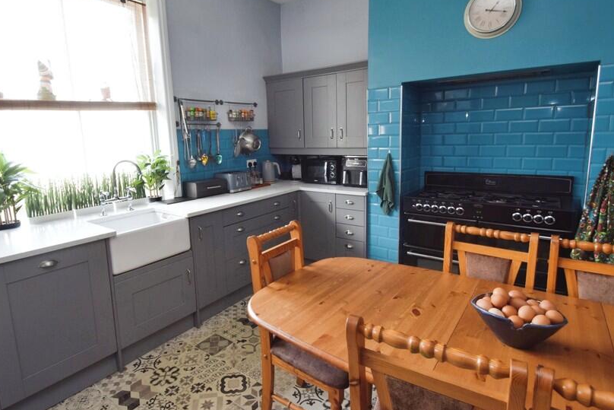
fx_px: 324
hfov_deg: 86.7
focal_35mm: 19
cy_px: 200
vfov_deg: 64.6
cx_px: 283
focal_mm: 10
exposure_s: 1/60
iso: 560
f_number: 4
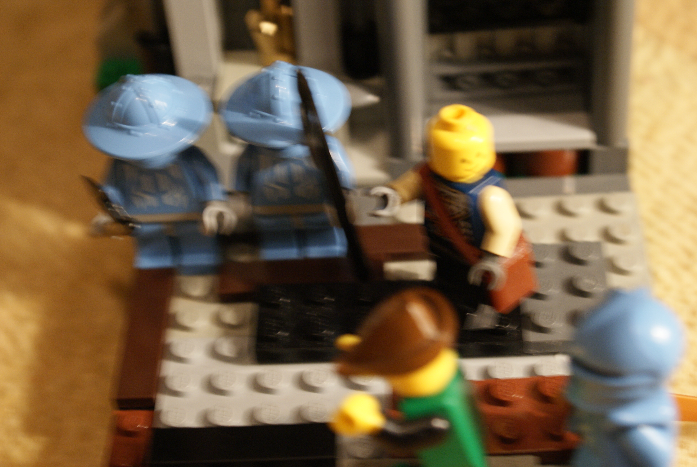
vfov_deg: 18.2
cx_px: 348
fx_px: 1454
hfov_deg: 27.0
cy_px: 234
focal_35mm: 75
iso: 400
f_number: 5.6
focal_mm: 50
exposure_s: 1/5
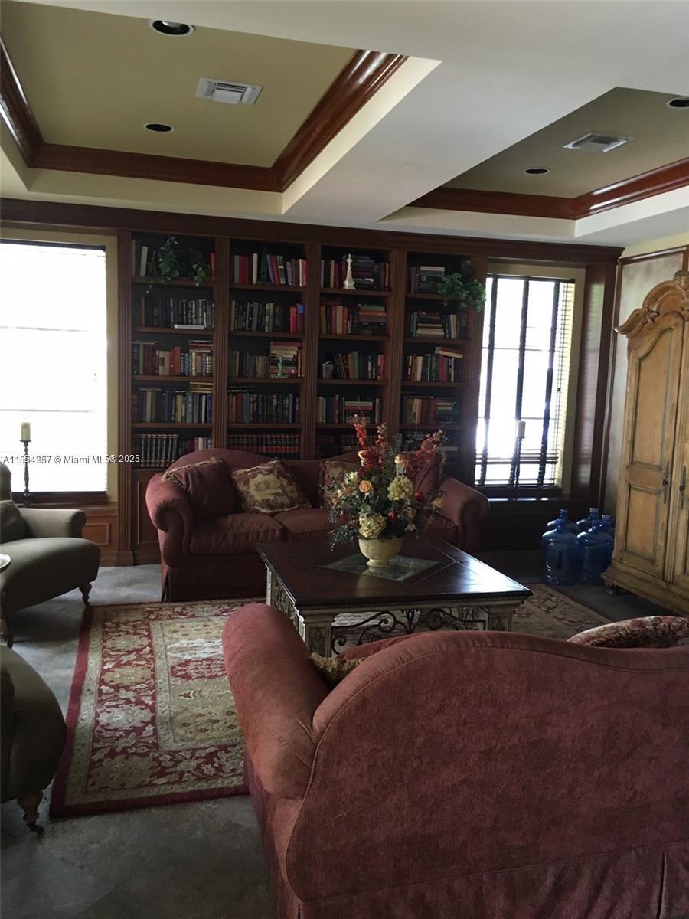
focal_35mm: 29
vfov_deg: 61.7
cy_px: 460
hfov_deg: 48.2
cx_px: 344
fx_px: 770
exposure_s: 1/30
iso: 125
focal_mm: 4.15
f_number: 2.2
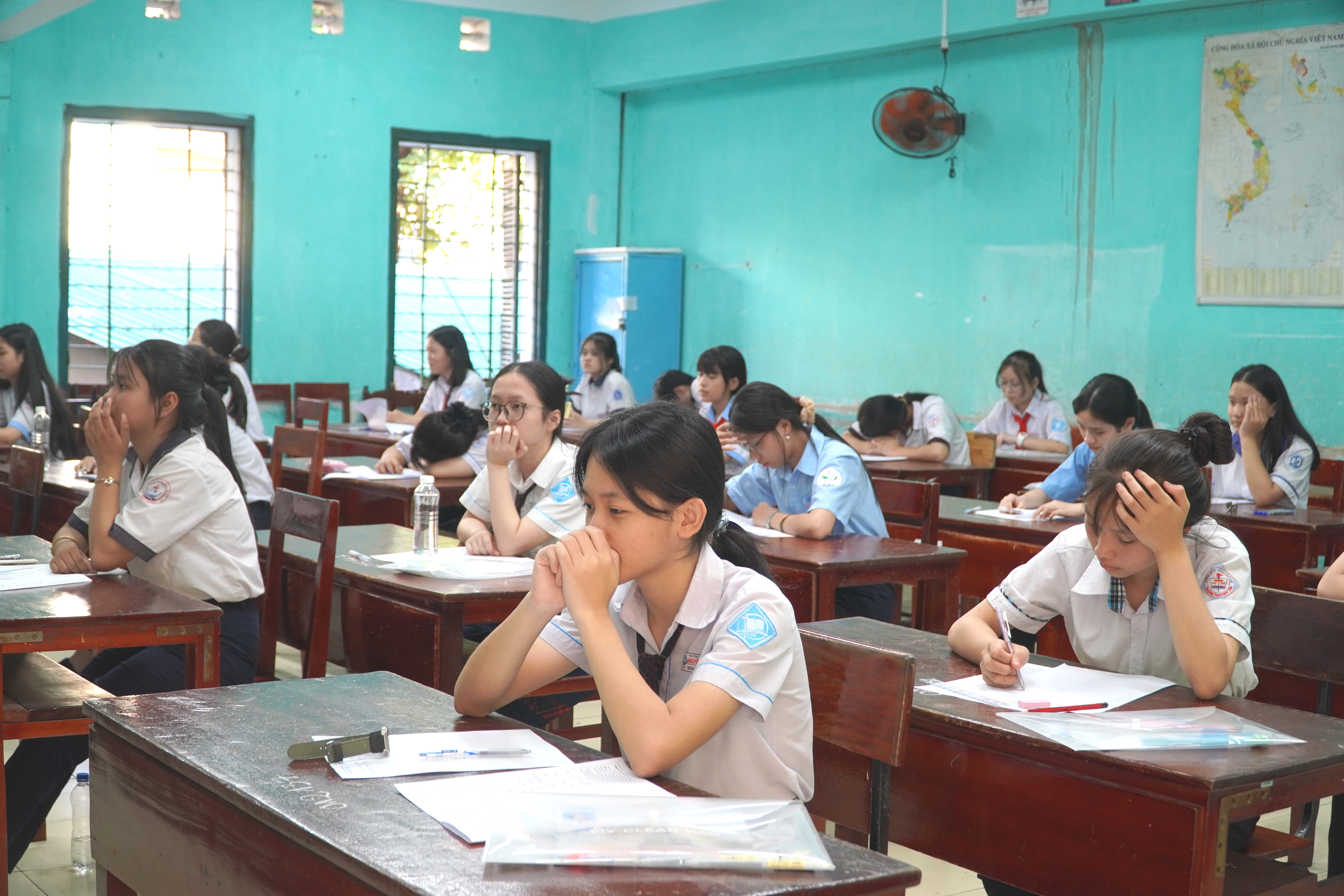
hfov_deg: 45.0
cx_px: 672
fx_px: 1624
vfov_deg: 30.8
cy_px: 448
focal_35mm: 44
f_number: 4
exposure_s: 1/160
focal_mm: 29
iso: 500
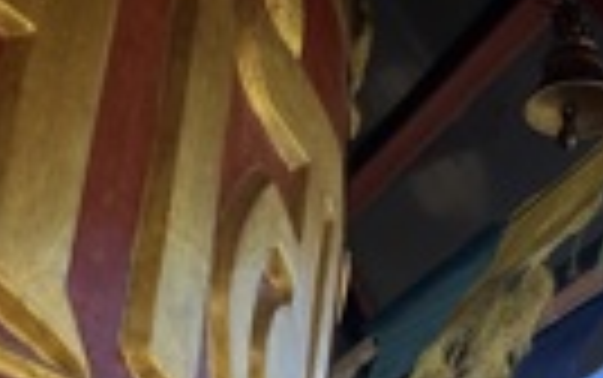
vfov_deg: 15.6
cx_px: 598
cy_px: 382
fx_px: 1349
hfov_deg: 24.1
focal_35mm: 82
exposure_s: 1/1117
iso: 50
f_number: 1.6
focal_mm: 5.1
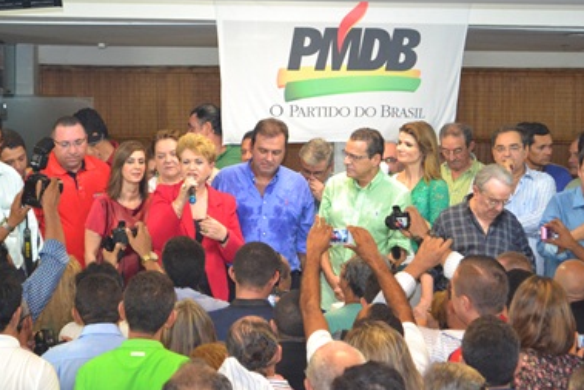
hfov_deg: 20.9
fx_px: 1584
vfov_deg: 14.0
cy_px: 189
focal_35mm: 98
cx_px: 294
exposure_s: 1/60
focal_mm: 55
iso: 2200
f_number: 5.6
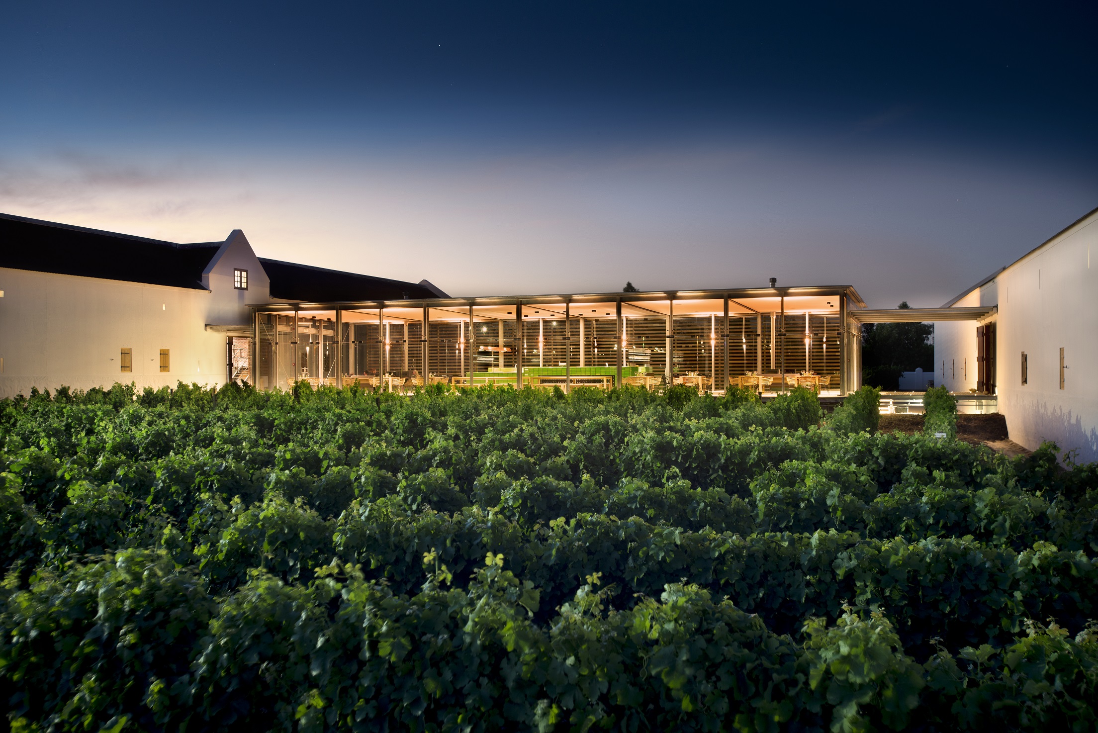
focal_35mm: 35
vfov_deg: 37.9
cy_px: 366
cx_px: 549
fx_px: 1068
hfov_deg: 54.4
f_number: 5.6
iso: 200
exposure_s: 30
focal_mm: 35
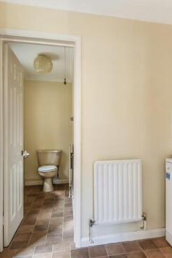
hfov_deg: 49.0
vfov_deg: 69.3
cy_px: 137
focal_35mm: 26
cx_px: 109
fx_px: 186
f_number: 7.1
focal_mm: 14
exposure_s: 1/10
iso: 400
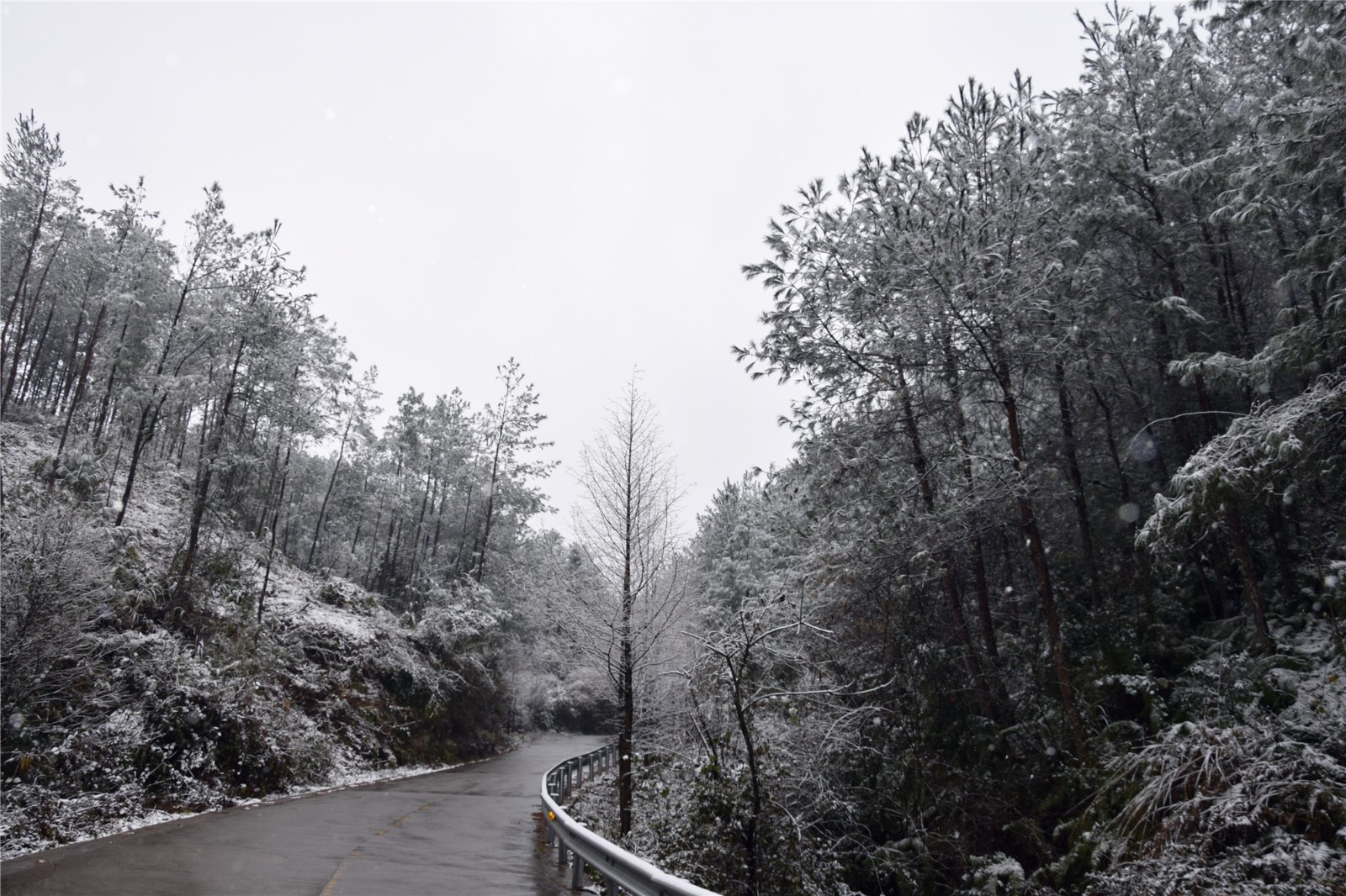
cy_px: 448
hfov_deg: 67.4
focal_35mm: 27
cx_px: 673
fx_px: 1009
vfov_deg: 47.9
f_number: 5.6
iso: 250
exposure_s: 1/125
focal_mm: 18
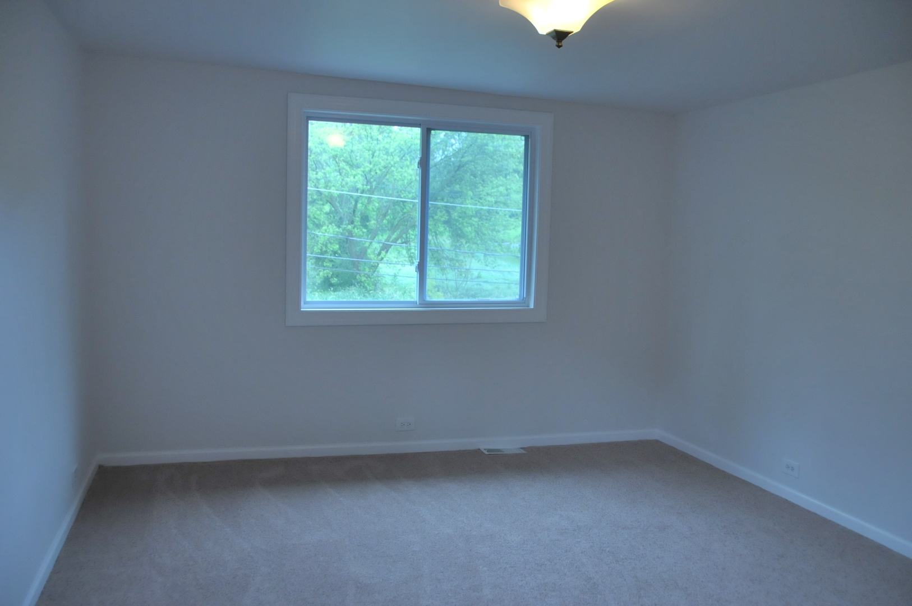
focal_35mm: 30
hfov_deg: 62.0
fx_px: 759
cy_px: 303
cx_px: 456
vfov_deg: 43.5
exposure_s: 1/125
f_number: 3.5
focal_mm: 20
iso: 900
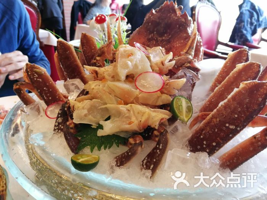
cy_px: 100
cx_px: 134
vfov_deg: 51.4
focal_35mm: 27
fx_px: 208
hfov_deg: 65.3
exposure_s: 1/33.3
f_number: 2.2
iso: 160
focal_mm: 3.84
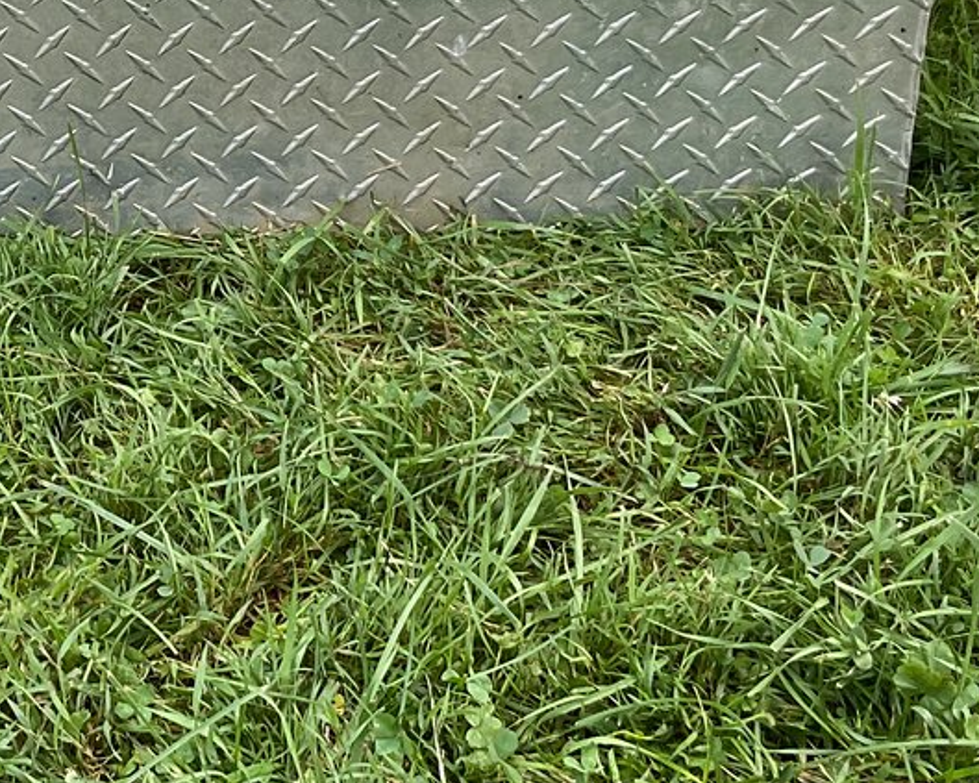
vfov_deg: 18.7
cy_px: 123
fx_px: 2347
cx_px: 92
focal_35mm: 81
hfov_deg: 23.0
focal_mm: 3
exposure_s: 1/346
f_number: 1.8
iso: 16
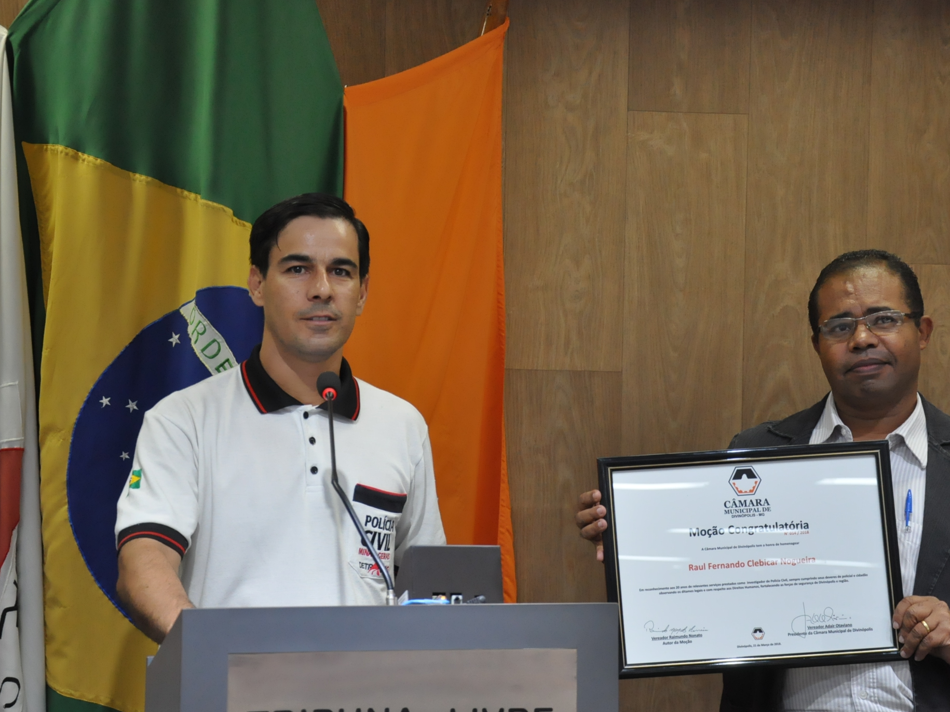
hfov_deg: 24.1
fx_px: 2223
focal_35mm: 81
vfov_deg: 18.2
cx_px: 513
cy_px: 357
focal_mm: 48
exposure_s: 1/125
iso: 2000
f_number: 5.6
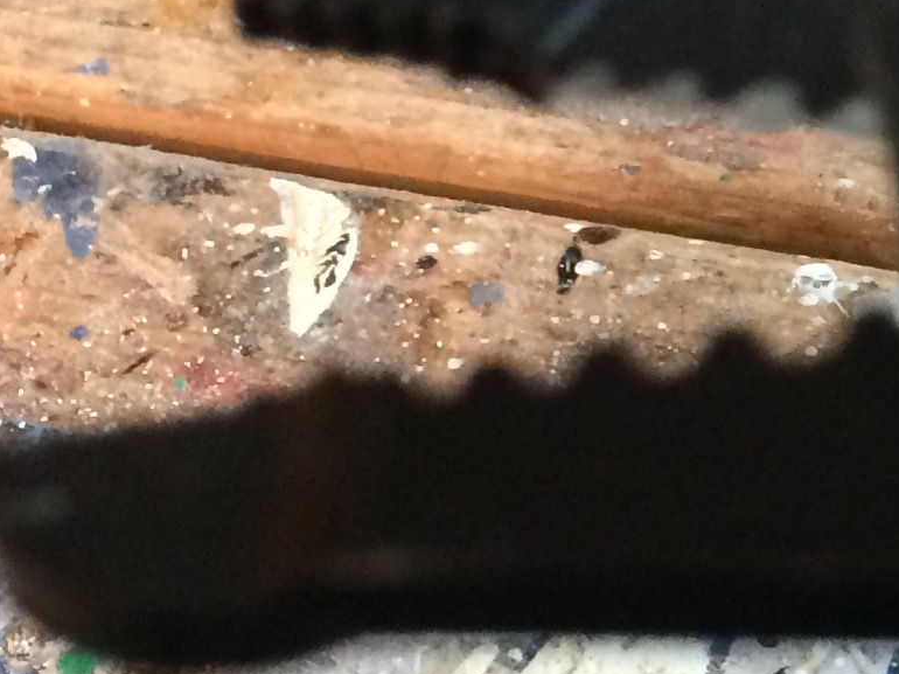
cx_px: 1118
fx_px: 3193
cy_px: 222
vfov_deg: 12.0
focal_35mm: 123
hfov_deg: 15.4
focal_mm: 4.15
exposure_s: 1/24
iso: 320
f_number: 2.2
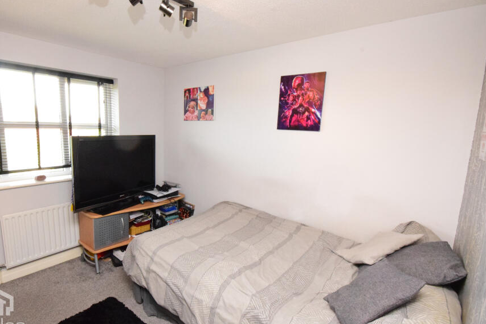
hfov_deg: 89.1
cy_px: 170
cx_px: 200
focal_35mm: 18
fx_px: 243
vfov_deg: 67.4
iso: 6400
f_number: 22
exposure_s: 1/60
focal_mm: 10
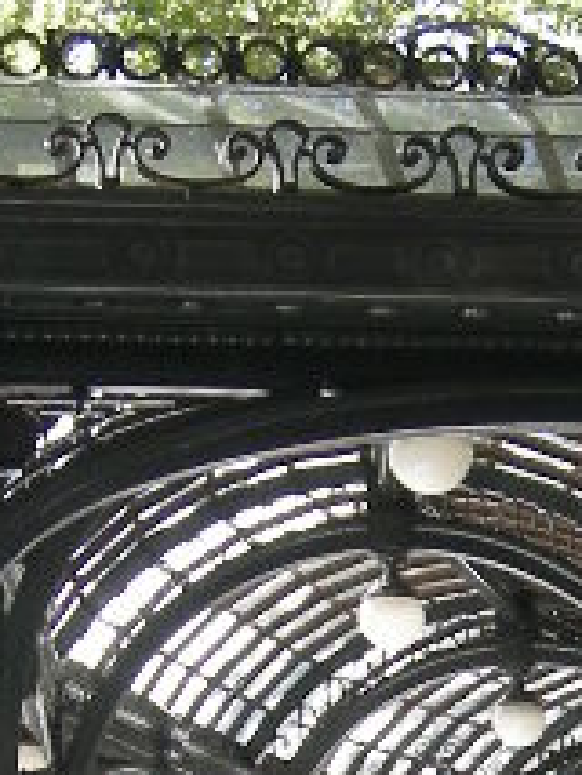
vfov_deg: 11.5
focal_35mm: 166
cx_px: 600
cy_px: 1106
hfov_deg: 8.9
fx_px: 3718
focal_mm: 7.5
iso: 64
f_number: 3
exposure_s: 1/68.5
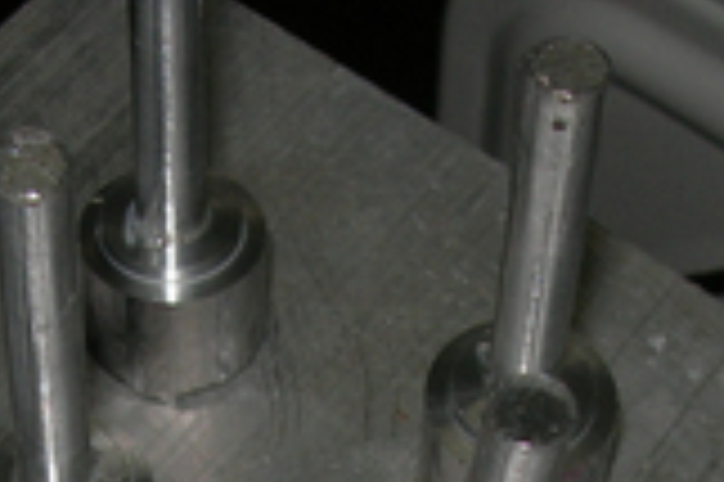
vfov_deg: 8.2
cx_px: 337
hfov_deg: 13.1
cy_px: 1032
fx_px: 3154
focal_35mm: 157
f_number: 4.8
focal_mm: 7.8
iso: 64
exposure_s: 1/60.1
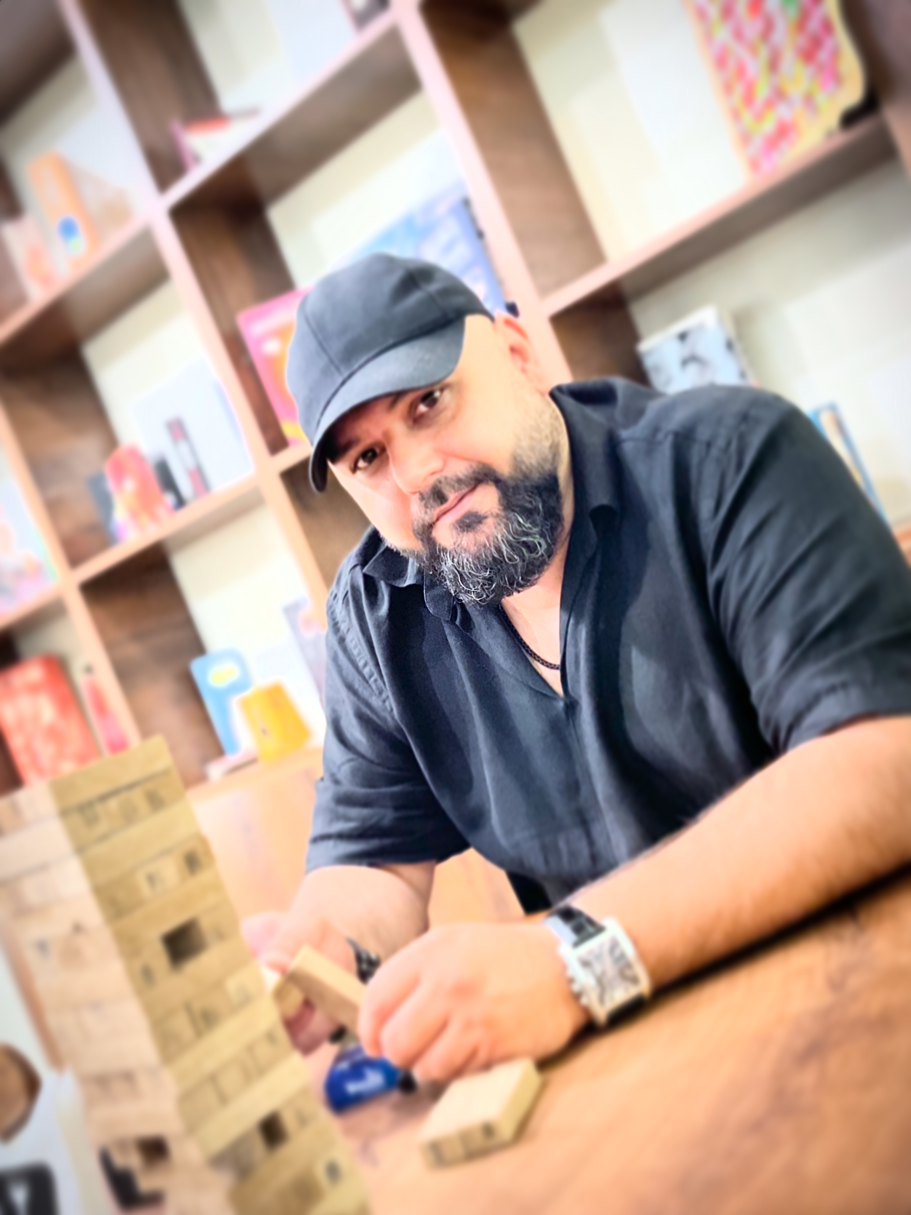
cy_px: 608
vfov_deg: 67.3
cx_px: 456
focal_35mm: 26
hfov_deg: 53.1
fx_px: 912
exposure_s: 1/25
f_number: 1.6
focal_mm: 5.1
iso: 500
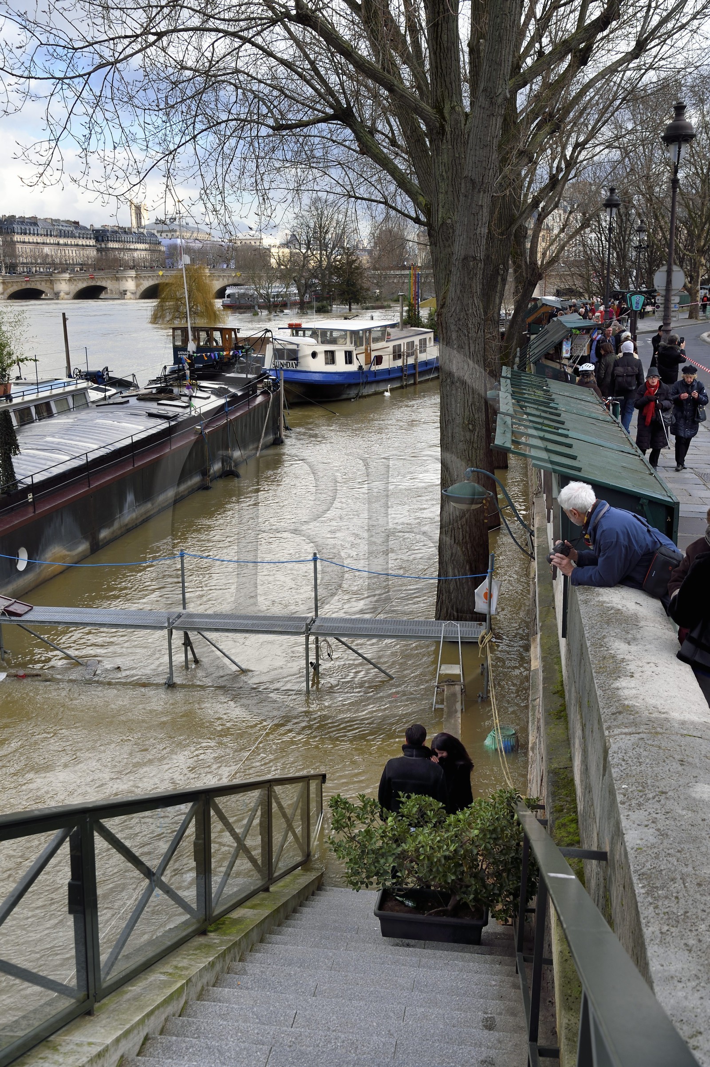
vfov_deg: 53.2
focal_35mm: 36
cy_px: 534
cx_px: 355
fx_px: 1066
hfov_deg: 36.8
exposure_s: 1/250
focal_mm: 36
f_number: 7.1
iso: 200
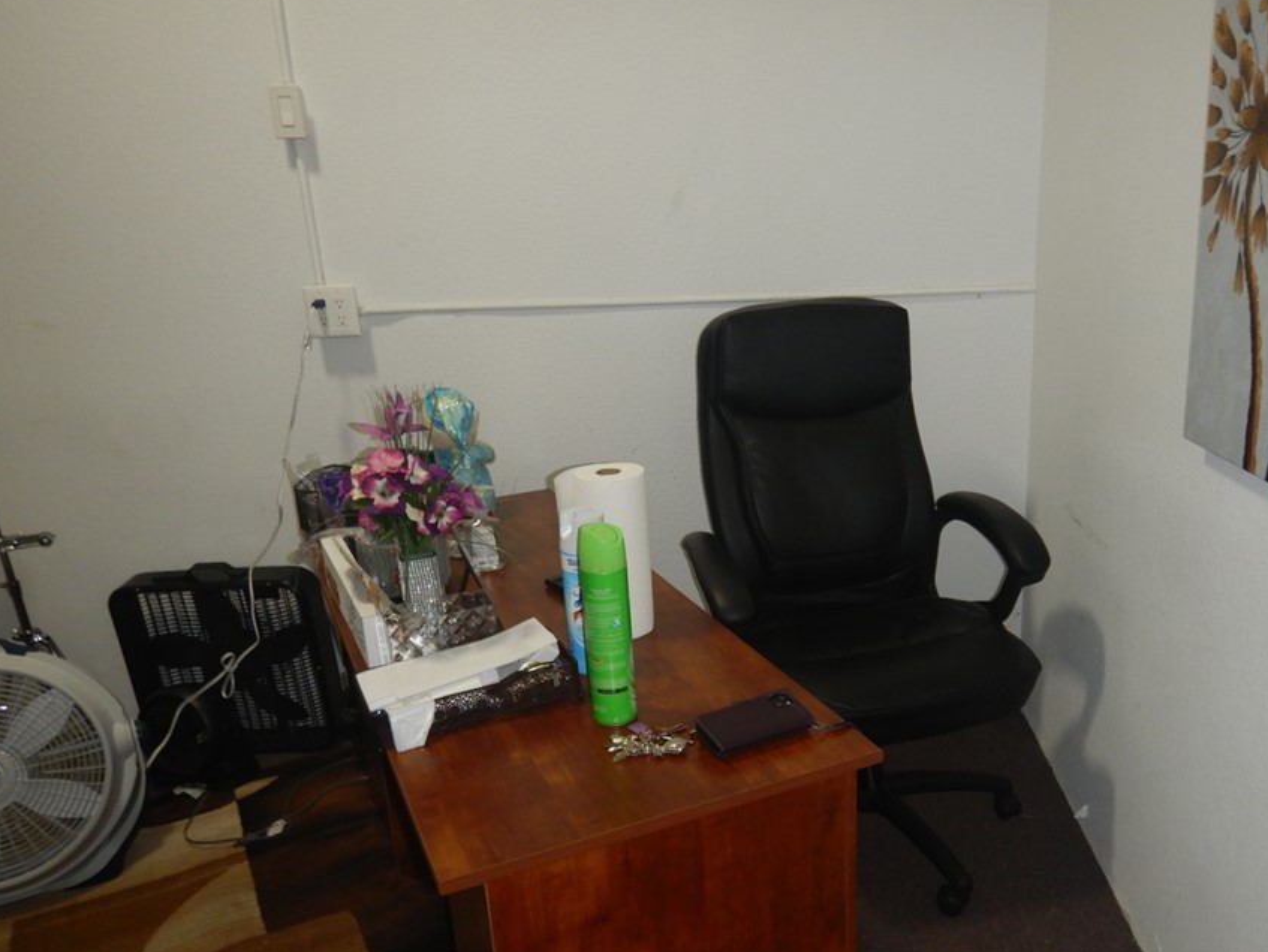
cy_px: 552
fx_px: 1063
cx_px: 734
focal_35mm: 29
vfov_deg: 48.1
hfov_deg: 61.3
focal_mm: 4.3
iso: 200
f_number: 2.8
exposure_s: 1/30
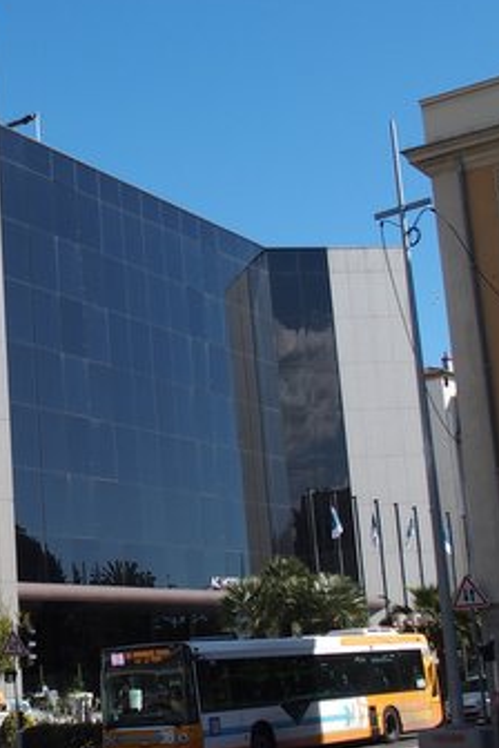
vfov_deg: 38.2
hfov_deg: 24.5
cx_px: -25
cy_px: 371
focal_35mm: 52
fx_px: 1081
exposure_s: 1/1000
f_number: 3.5
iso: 100
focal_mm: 7.4
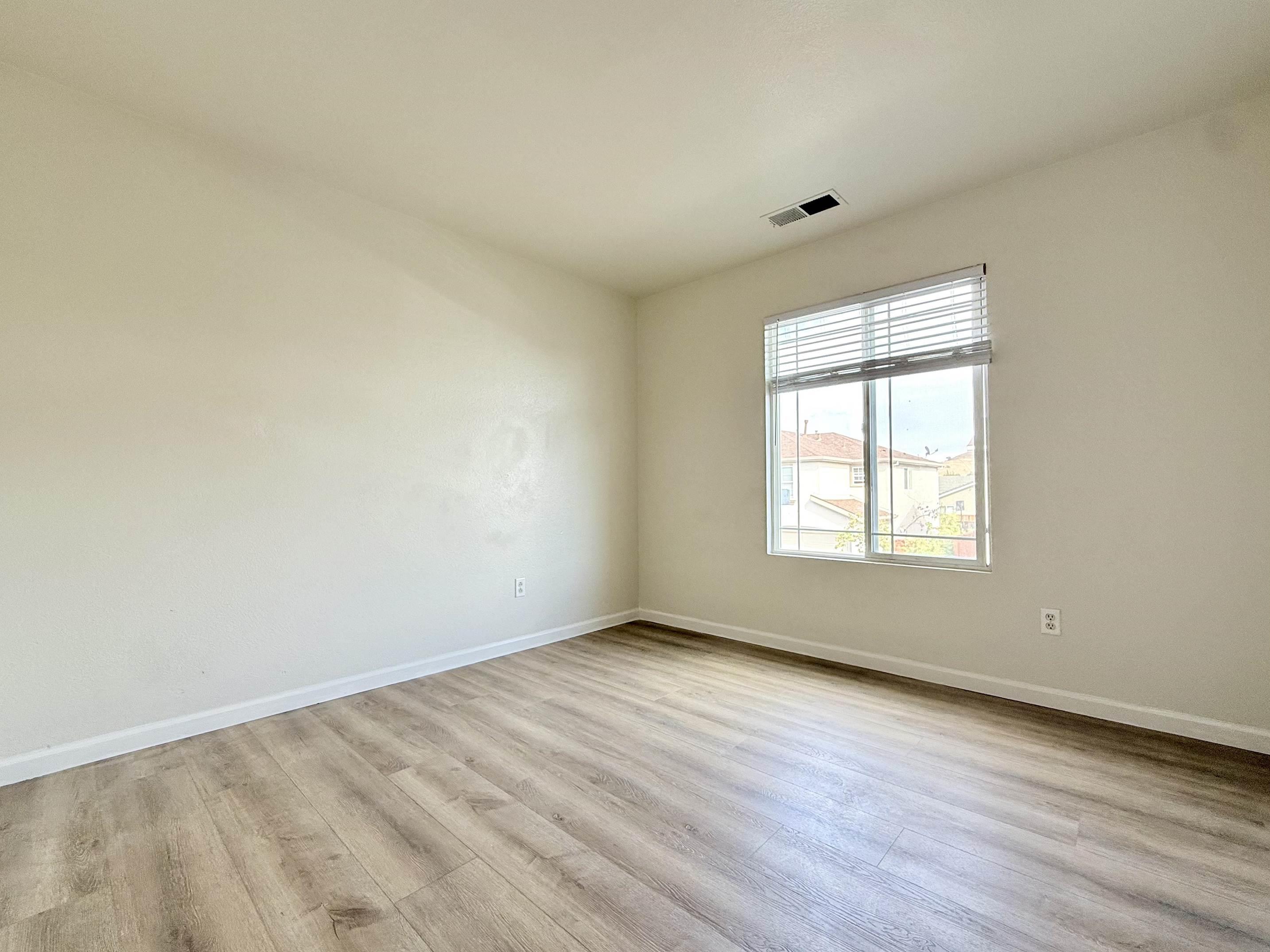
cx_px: 631
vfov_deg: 81.7
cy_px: 480
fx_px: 550
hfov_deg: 98.2
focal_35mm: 15
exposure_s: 1/127
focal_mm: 2.22
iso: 64
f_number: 2.2
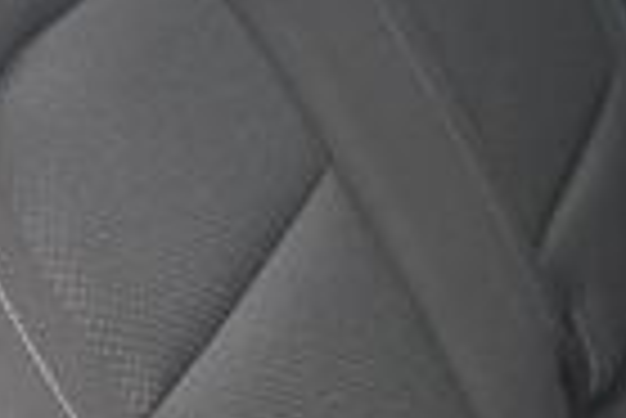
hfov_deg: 14.7
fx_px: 2402
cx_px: 590
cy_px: -18
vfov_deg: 9.9
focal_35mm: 138
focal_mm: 20
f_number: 3.8
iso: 400
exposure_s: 1/160
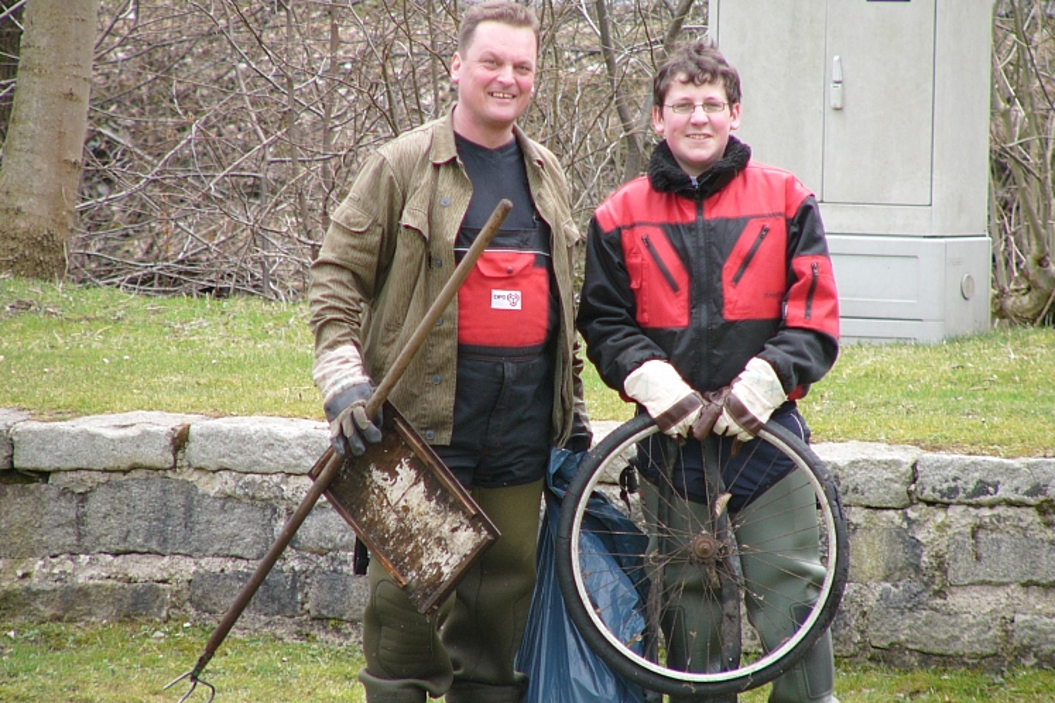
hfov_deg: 4.6
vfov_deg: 3.0
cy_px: 371
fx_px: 13216
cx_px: 528
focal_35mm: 451
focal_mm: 72
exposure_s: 1/160
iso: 50
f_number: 2.8
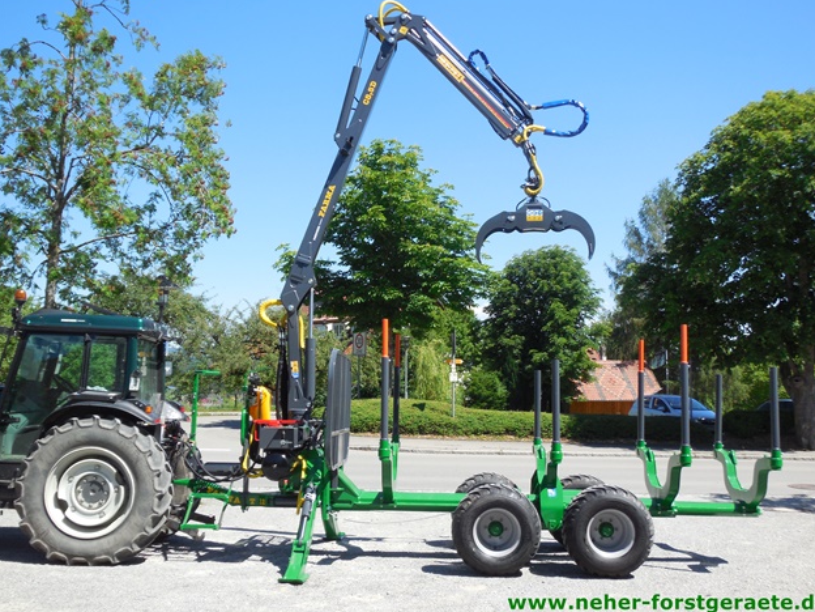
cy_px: 302
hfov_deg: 45.8
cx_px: 414
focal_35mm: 41
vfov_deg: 35.1
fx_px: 965
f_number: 3.6
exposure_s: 1/800
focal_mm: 7.1
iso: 125
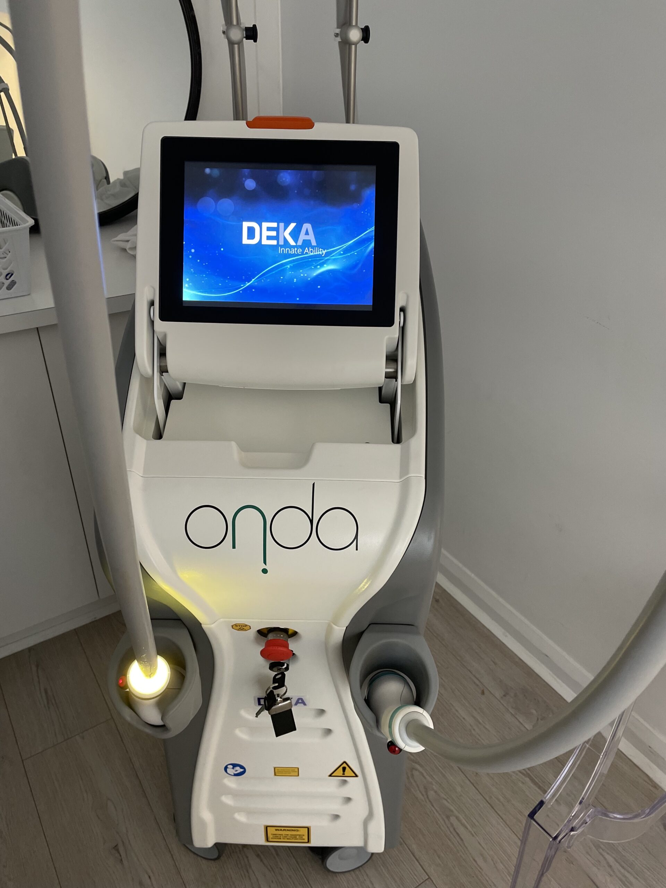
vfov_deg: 67.3
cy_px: 444
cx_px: 333
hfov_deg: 53.1
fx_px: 667
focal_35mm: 26
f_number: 1.6
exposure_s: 1/50
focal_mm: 4.2
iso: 200
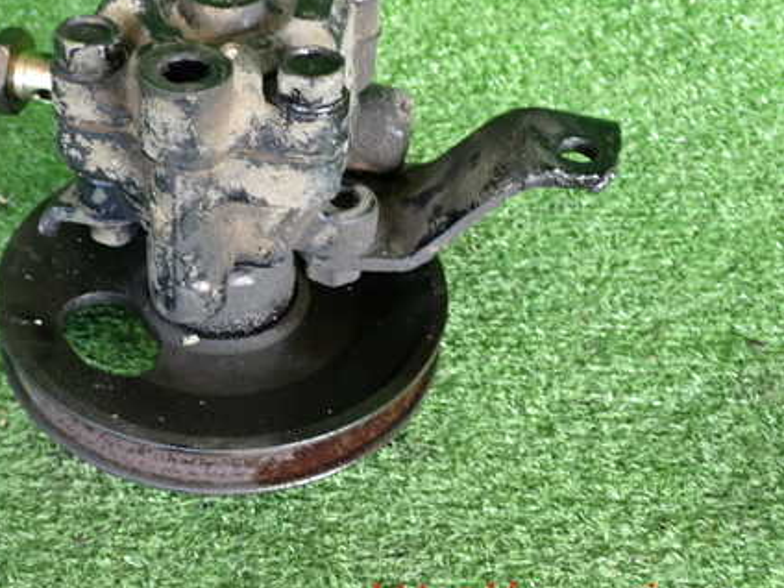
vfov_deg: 28.4
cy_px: 209
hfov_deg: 36.9
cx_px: 237
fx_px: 1155
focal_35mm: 51
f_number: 2.5
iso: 250
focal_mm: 6.37
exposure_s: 1/40
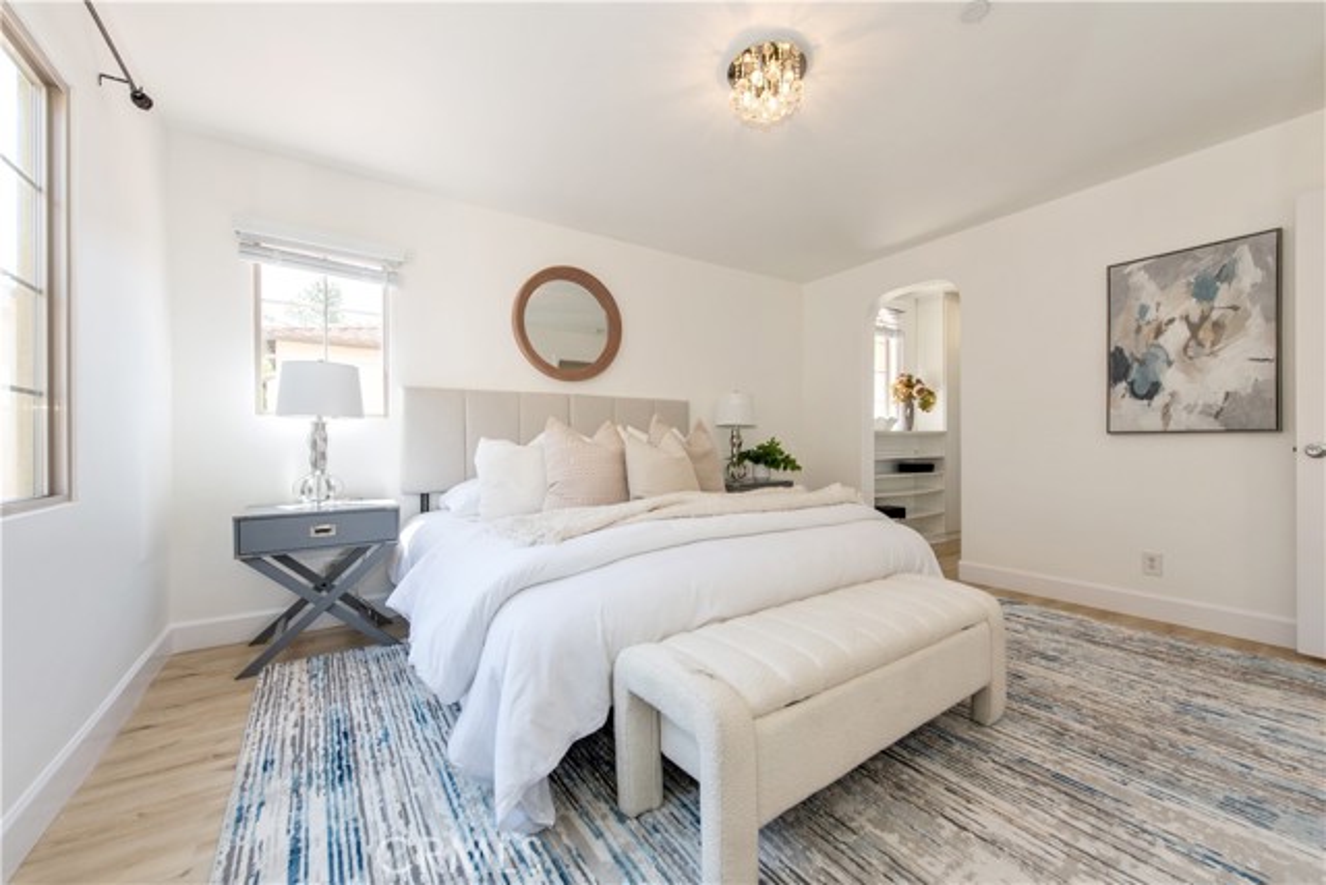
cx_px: 663
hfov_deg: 104.2
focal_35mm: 14
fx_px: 516
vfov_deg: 81.2
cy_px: 442
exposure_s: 1/125
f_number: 5.6
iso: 220
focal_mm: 14
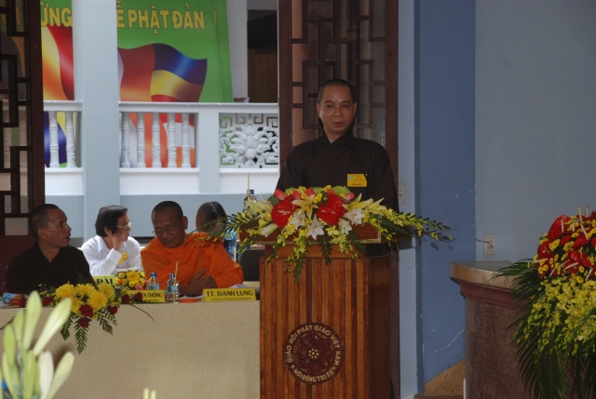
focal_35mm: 128
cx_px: 298
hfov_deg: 16.0
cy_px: 200
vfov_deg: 10.8
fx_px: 2114
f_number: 6.7
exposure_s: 1/60
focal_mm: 85
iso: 400
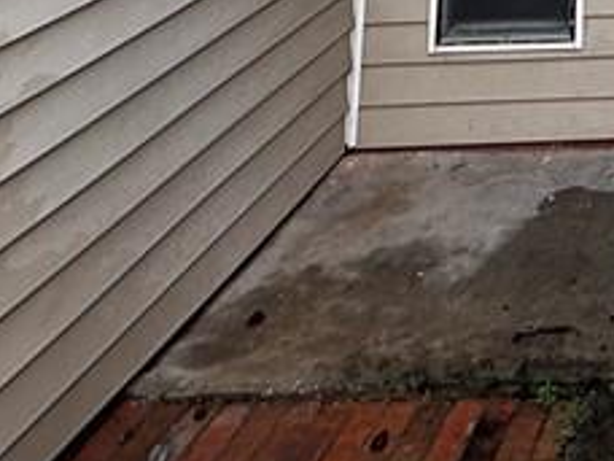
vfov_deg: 16.0
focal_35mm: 63
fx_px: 1117
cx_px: 899
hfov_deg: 24.5
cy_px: -547
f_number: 2.2
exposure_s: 1/243
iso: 50
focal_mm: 2.22
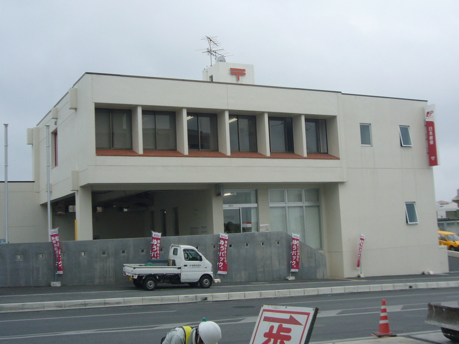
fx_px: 610
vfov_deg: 31.5
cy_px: 172
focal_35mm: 46
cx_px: 230
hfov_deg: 41.2
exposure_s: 1/250
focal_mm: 5.4
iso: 80
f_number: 6.3
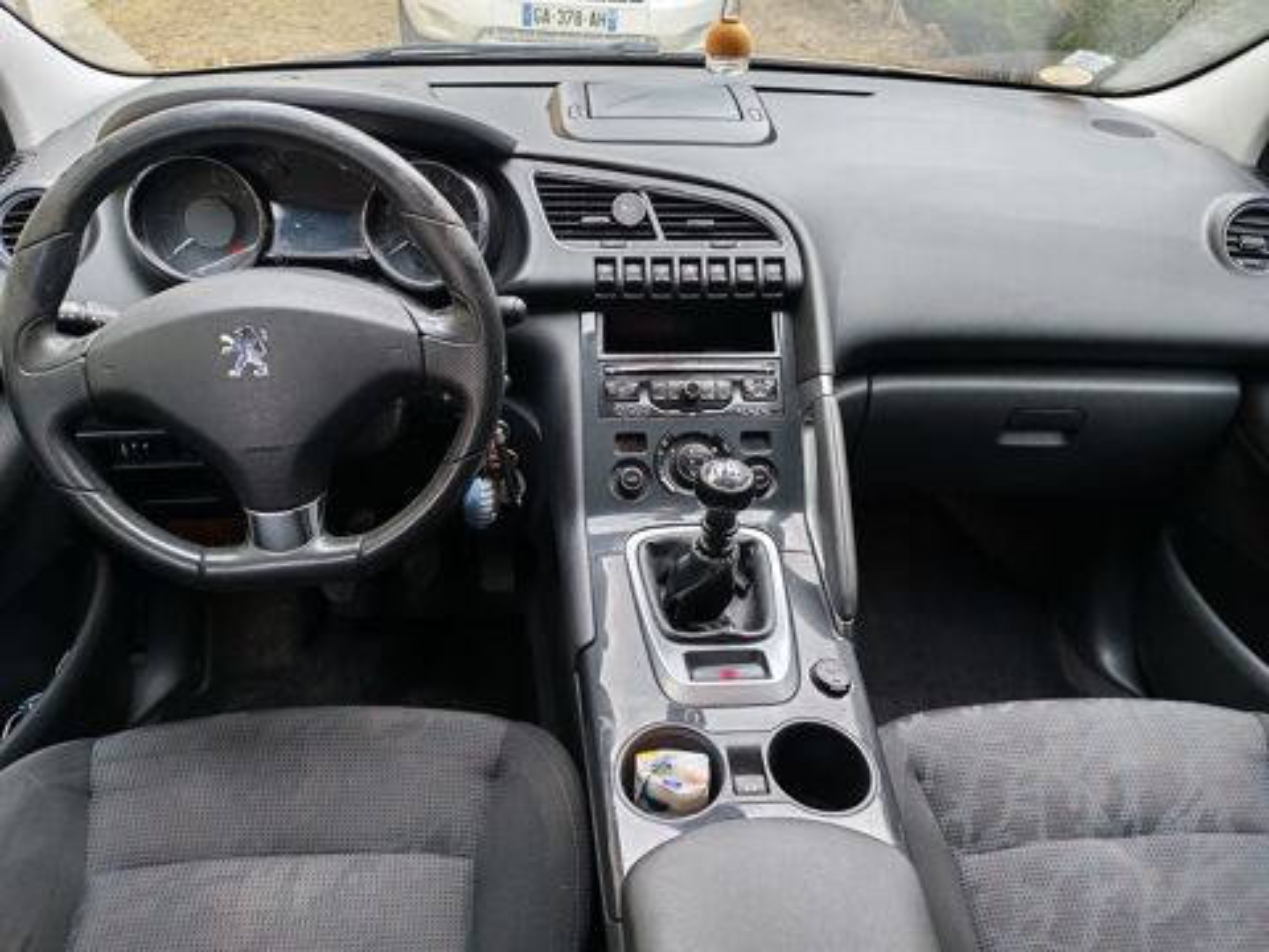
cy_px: 476
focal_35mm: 27
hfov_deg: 65.3
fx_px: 990
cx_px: 634
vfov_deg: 51.4
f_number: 1.9
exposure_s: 1/100
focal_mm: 6.12
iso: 320
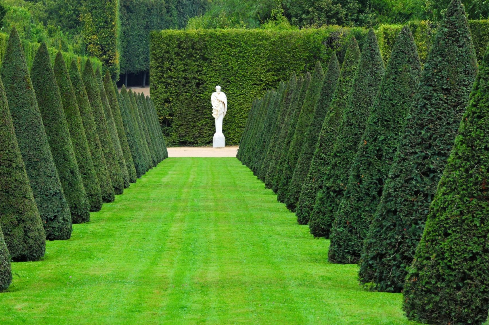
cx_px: 197
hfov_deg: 12.0
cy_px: 159
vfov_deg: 8.0
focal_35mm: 172
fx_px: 2328
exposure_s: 1/60
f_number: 14
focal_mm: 95
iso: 200
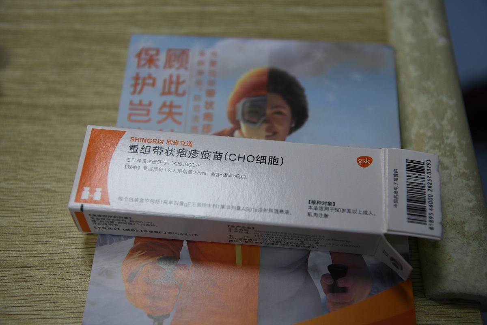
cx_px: 244
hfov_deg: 36.2
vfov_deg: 24.6
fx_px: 744
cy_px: 162
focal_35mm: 55
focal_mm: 55
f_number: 4
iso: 1000
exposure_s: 1/400
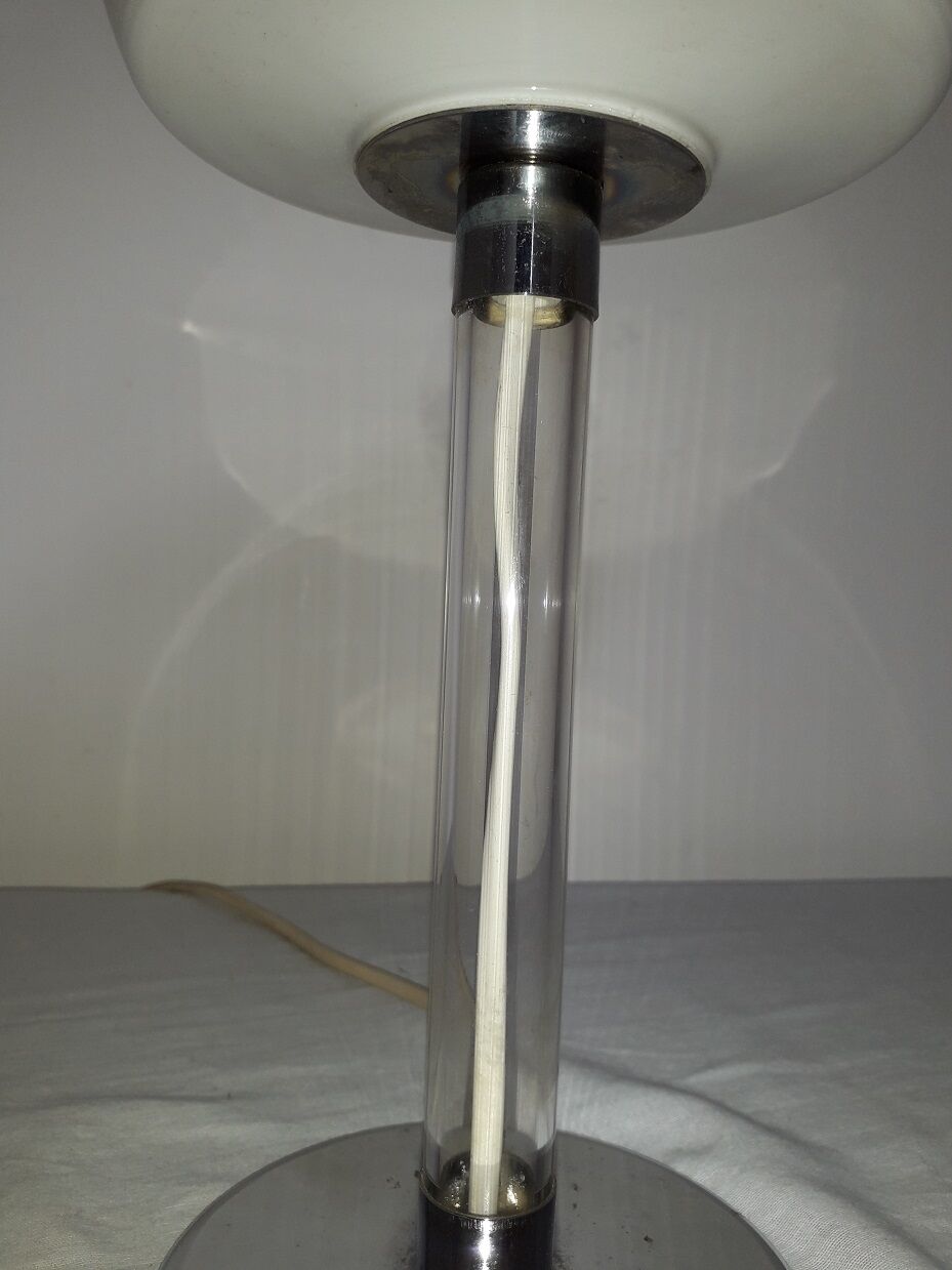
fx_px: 990
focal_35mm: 27
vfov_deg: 65.3
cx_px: 476
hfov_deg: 51.3
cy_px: 635
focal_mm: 3.6
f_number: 1.9
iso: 40
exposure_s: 1/200
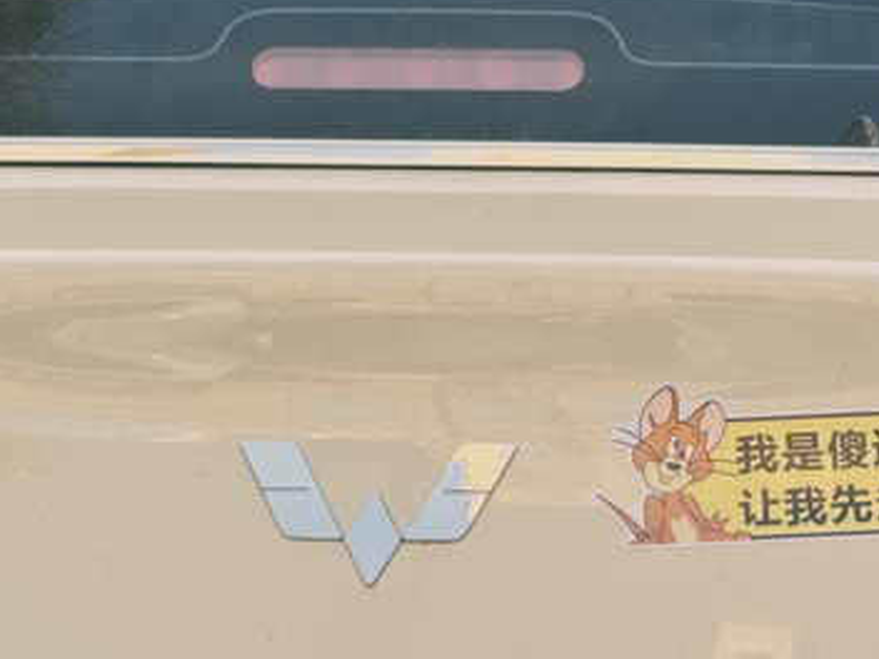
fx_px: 8862
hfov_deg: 5.7
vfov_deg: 4.3
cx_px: 672
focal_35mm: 349
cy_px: 502
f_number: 2.8
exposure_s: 1/225
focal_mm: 15.66
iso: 50
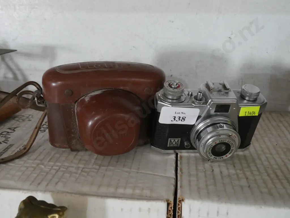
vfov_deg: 39.7
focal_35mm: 36
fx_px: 302
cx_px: 145
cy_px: 109
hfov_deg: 51.4
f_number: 5.6
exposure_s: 1/50
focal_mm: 18
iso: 3200
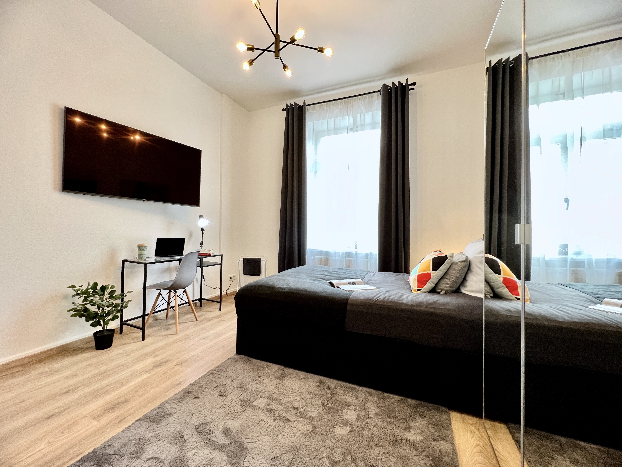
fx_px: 234
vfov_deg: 89.9
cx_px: 311
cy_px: 234
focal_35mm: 13
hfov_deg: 106.2
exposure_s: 1/99
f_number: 1.8
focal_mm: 1.57
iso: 200
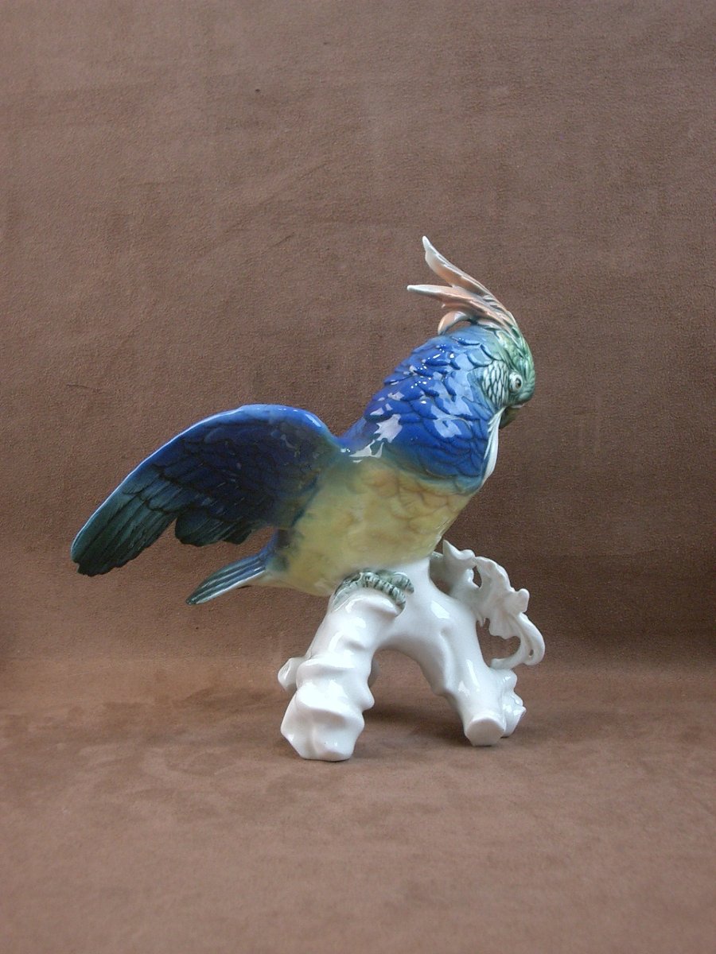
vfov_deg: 38.9
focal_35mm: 49
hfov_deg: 29.7
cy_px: 477
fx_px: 1351
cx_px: 358
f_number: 3.1
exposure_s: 1/60
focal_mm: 8.2
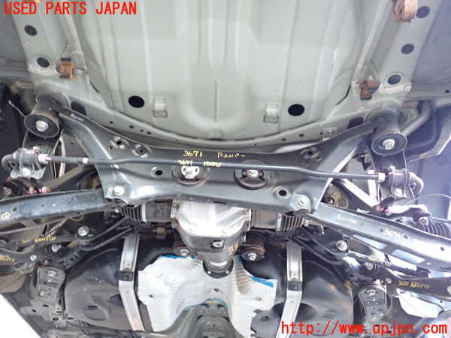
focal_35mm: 32
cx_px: 226
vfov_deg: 44.2
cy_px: 169
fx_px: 417
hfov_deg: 56.8
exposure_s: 1/20
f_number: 2.4
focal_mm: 5.79
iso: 800
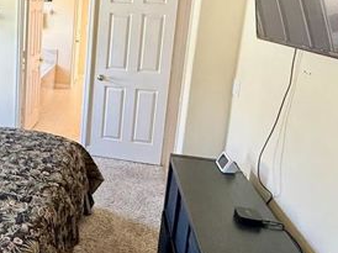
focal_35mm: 36
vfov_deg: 38.3
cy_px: 54
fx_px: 351
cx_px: 35
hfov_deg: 46.5
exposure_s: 1/100
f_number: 2.2
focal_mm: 2.22
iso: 160
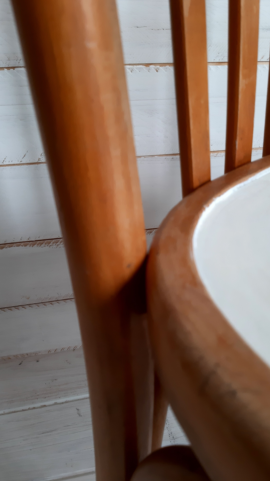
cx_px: 168
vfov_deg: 64.3
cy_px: 241
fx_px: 382
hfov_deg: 38.7
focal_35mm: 30
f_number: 1.7
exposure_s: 1/50
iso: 100
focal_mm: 3.93
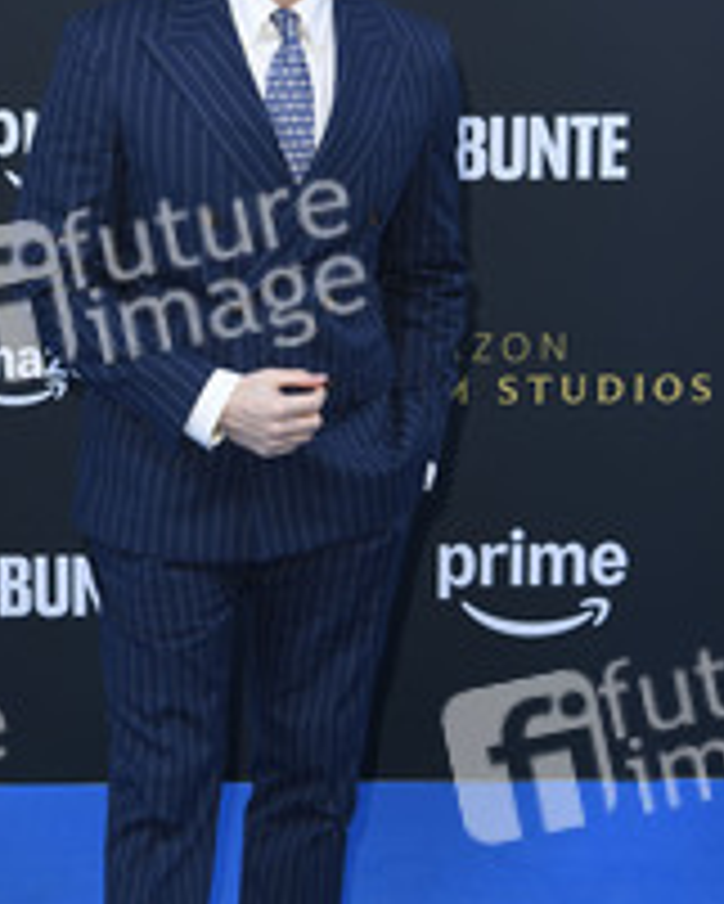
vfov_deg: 26.7
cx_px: 265
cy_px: 513
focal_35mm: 71
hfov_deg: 21.5
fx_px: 1900
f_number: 4
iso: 400
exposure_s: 1/500
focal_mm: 38
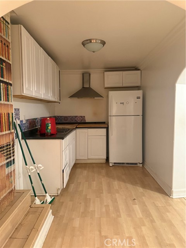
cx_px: 93
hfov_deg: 56.8
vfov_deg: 71.6
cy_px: 124
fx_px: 172
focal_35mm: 24
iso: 640
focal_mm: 6.76
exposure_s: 1/40
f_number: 1.78
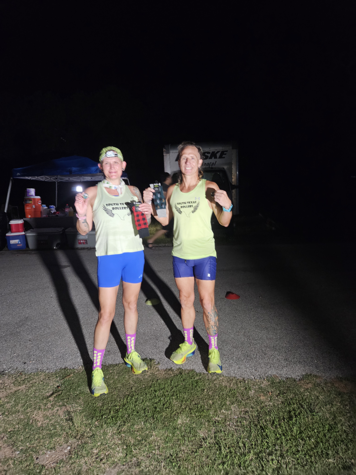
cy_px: 238
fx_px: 315
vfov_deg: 73.9
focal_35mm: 23
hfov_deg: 58.9
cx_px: 178
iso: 640
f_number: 1.8
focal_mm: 5.4
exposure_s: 1/40
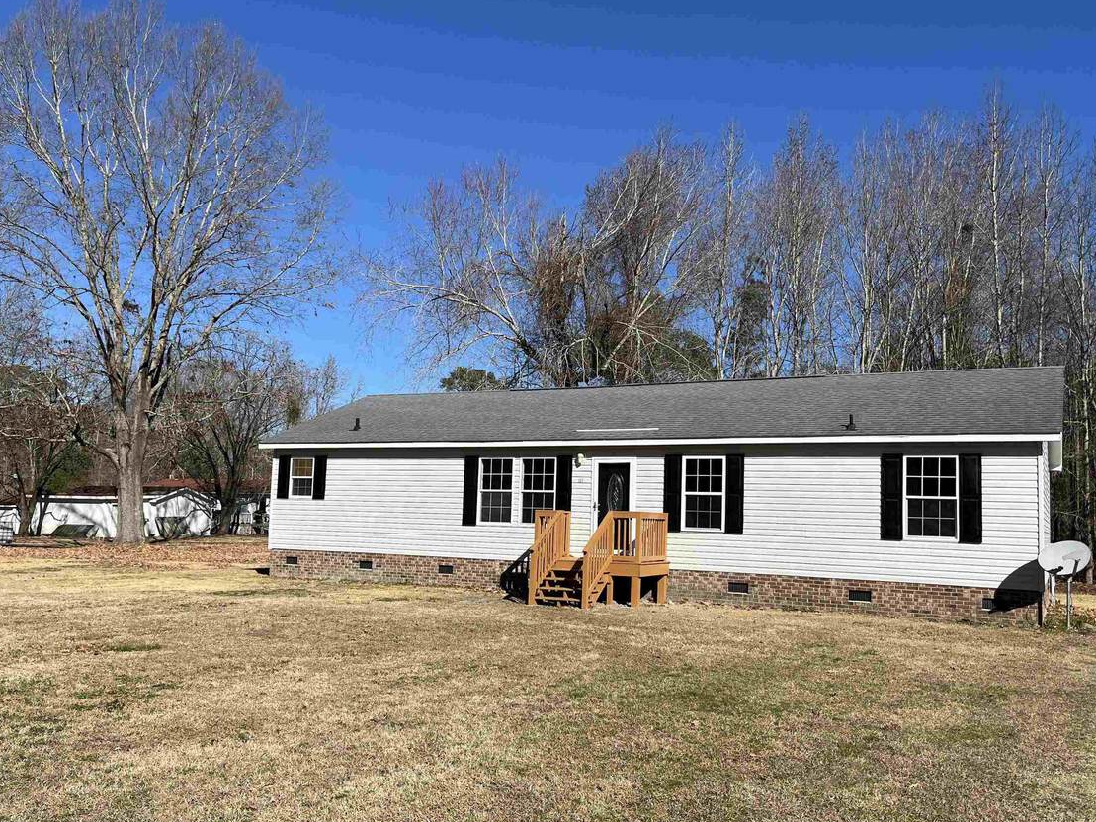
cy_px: 446
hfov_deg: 60.0
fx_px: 950
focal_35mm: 30
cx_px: 562
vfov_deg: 46.8
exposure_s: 1/4854
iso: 50
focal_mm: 5.1
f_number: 1.6
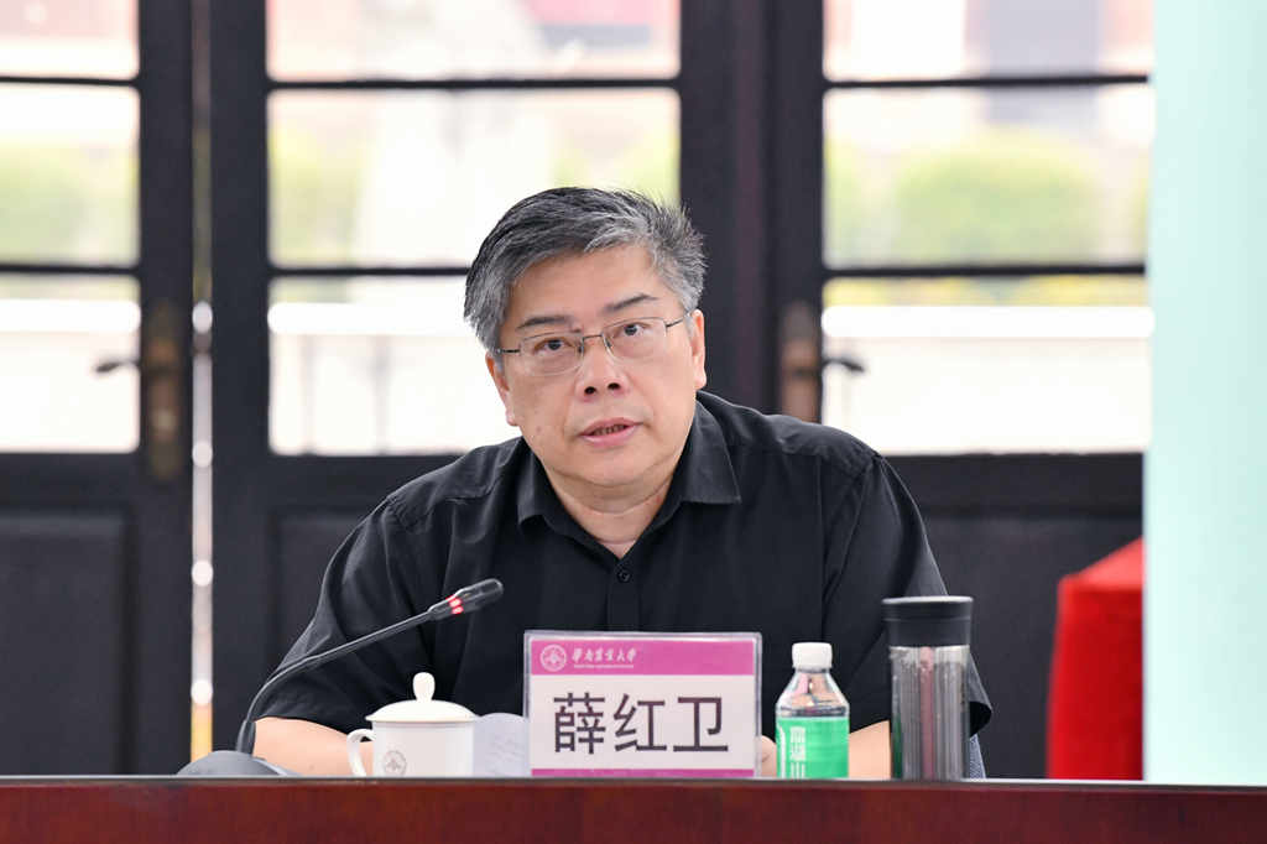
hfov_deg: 10.3
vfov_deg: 6.9
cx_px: 634
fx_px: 7036
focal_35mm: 200
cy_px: 422
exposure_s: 1/160
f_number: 5
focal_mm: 200
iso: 1600
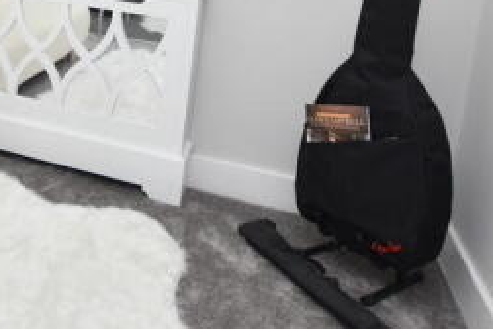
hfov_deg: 45.3
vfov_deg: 30.4
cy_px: -38
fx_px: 534
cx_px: 56
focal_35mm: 39
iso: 200
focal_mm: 10
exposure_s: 1/80
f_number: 4.5
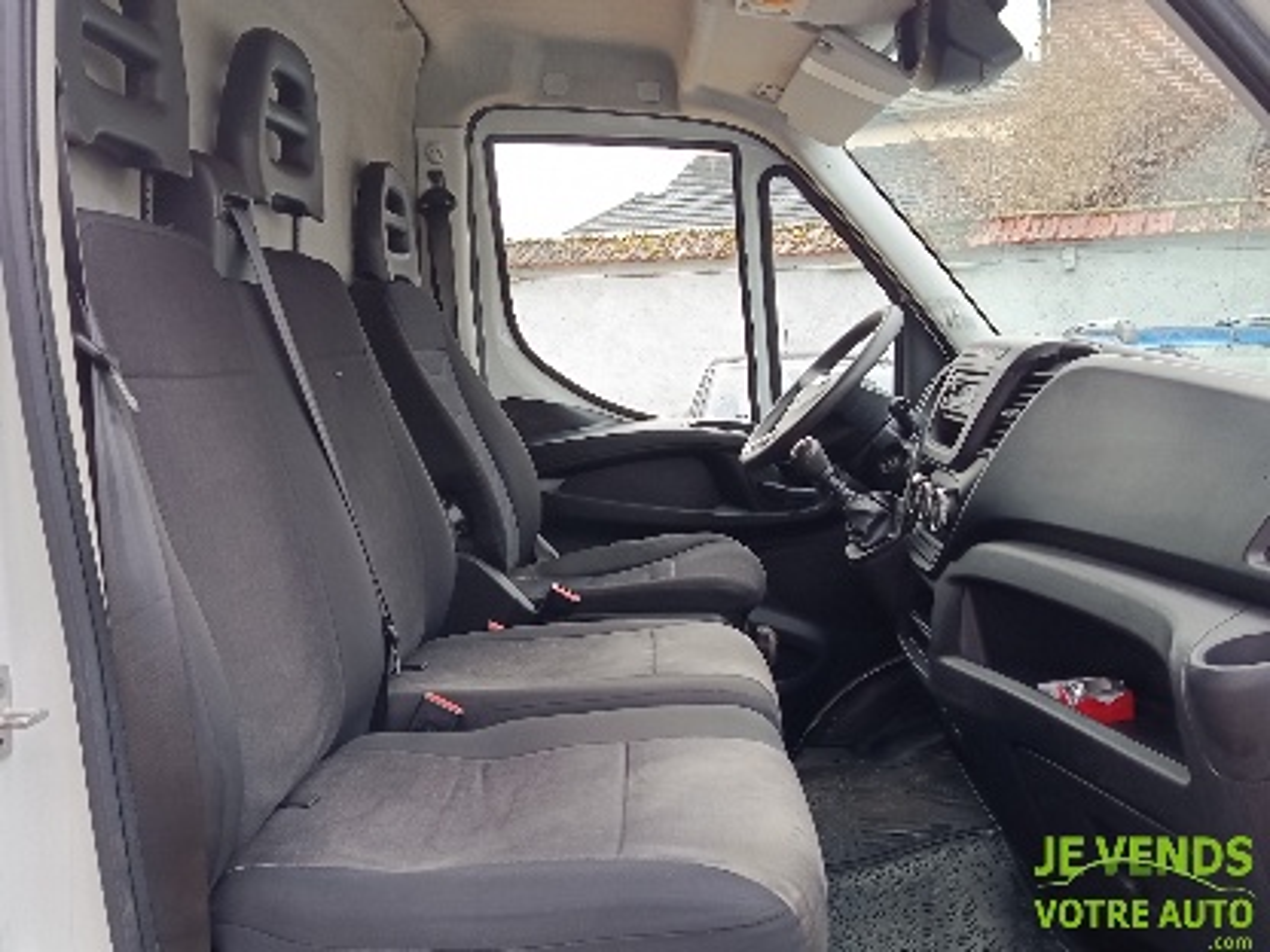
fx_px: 1211
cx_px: 635
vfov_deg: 42.9
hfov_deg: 55.4
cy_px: 476
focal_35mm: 33
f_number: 1.7
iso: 427
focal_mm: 5.24
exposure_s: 1/100
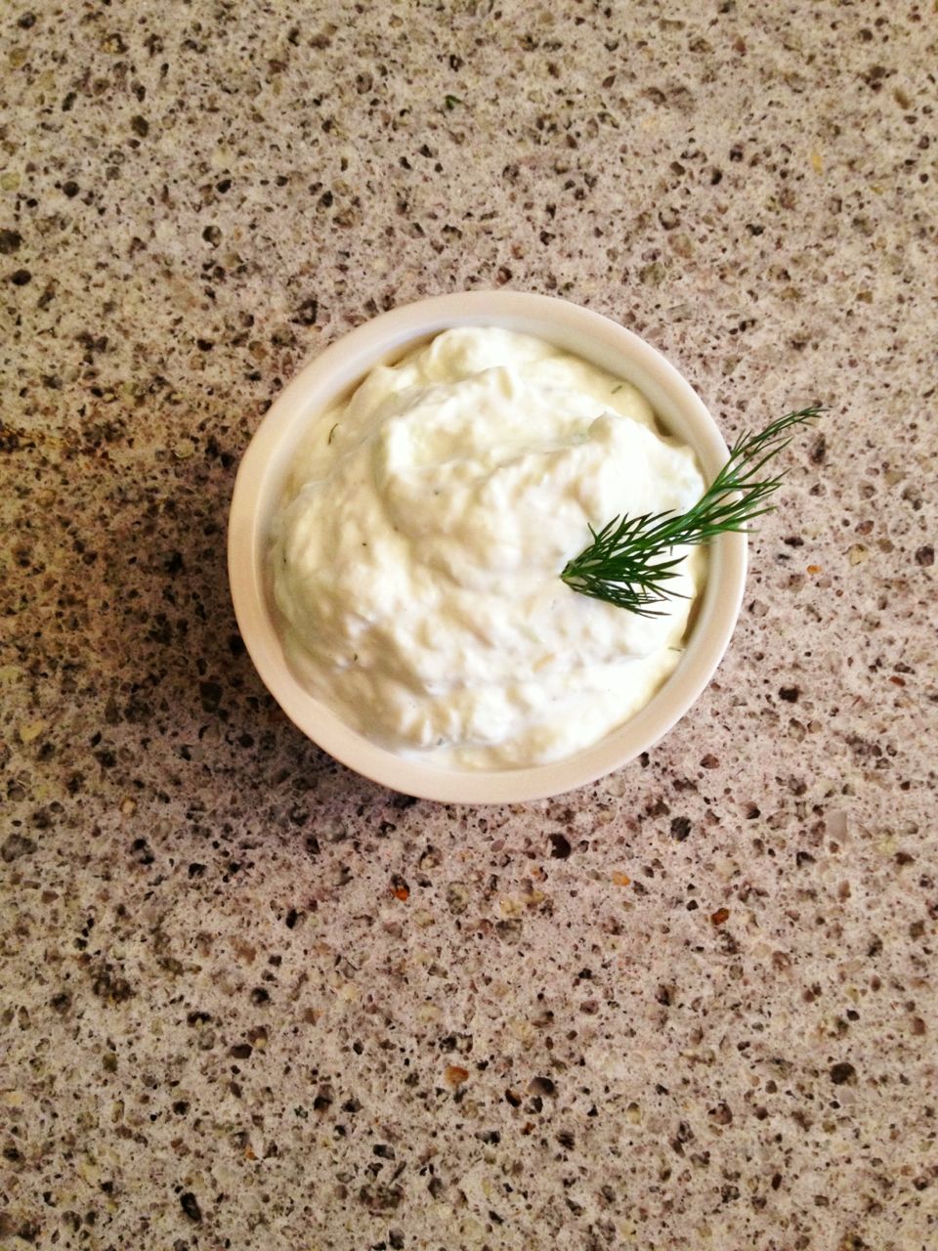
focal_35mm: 35
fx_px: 1265
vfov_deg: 52.6
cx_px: 469
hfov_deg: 40.7
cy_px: 626
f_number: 2.4
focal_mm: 4.28
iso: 160
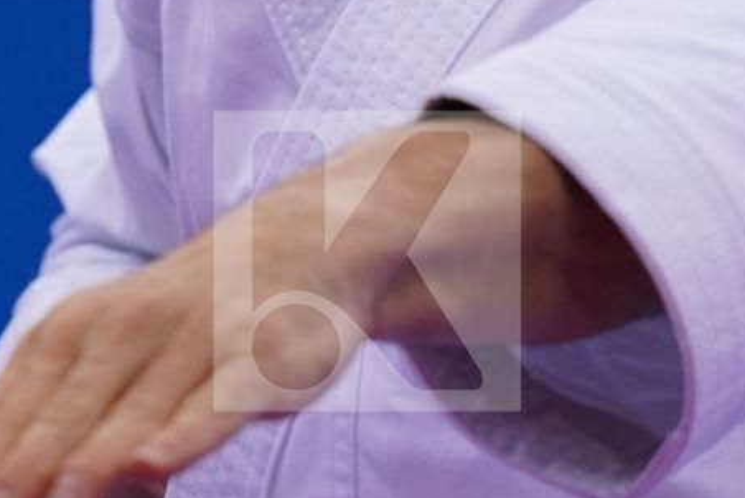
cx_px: 368
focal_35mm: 2388
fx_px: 49448
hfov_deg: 0.9
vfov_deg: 0.6
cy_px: -325
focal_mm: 400
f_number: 2.8
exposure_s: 1/500
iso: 500
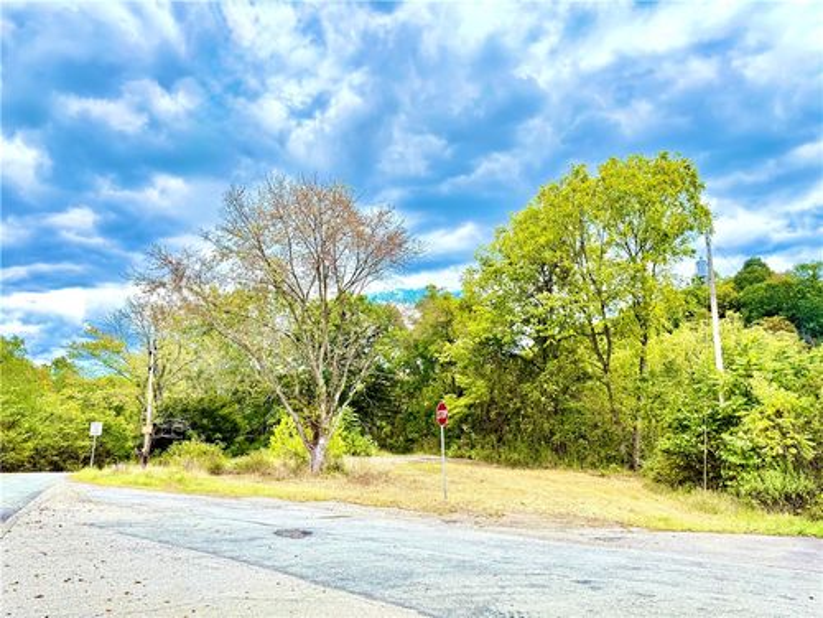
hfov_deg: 71.6
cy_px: 309
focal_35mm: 24
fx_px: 571
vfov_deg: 56.8
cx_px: 412
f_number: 1.78
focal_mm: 6.76
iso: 100
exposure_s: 1/1192
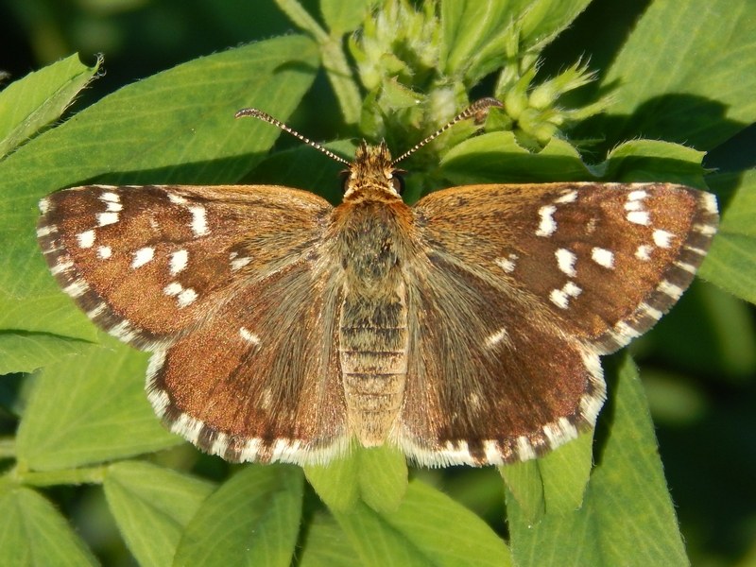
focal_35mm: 209
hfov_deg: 9.5
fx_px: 4564
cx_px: 378
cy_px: 284
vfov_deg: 7.1
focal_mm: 37.1
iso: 125
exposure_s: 1/250
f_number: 5.4
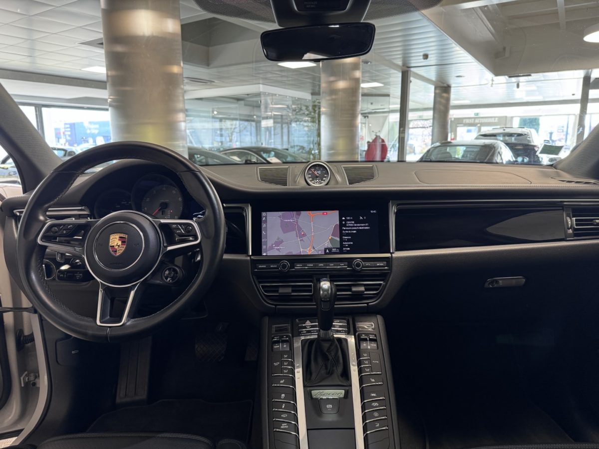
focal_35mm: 24
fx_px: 415
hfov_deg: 71.6
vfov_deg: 56.8
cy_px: 224
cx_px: 300
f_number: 1.78
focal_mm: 6.76
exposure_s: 1/53
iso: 320
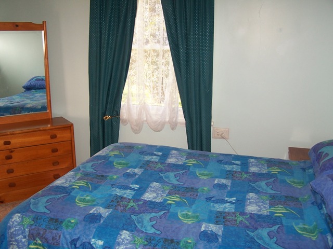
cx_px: 166
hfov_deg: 49.0
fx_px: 366
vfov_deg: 37.7
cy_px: 124
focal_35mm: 38
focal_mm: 6.3
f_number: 2.8
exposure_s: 1/60
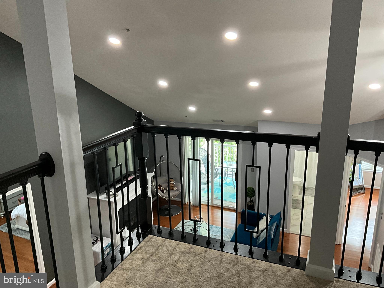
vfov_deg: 48.2
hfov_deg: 61.7
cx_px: 192
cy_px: 144
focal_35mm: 29
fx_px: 322
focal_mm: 3
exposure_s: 1/60
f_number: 1.8
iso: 125
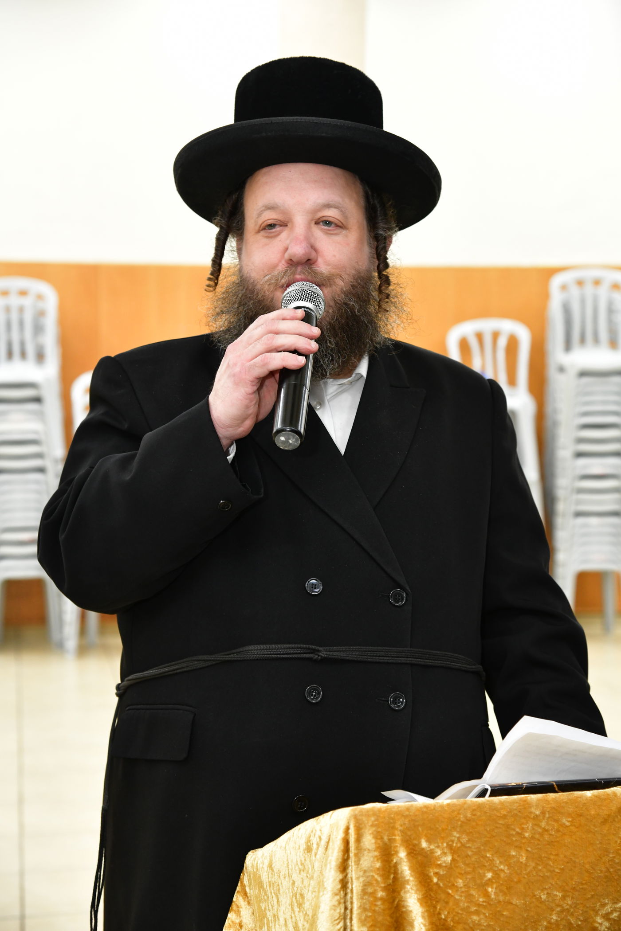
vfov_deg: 27.0
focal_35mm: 75
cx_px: 310
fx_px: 1940
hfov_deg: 18.2
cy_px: 466
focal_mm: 75
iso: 2000
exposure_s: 1/100
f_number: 5.6
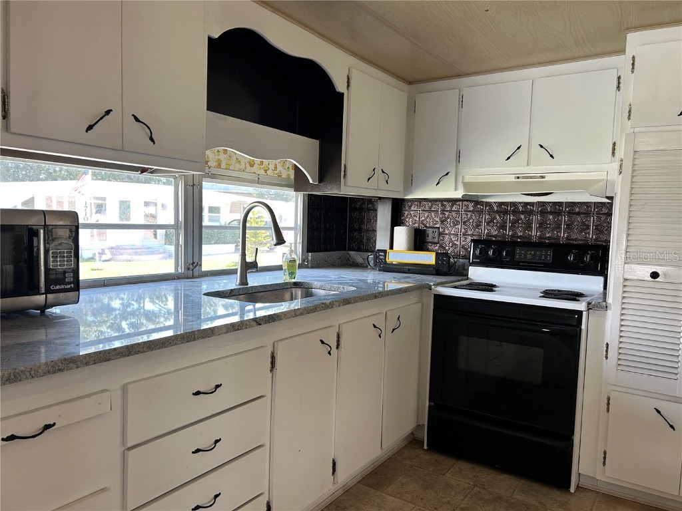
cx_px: 341
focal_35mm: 26
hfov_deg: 67.3
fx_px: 512
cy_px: 256
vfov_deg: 53.1
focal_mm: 5.7
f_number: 1.5
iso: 80
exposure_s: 1/121
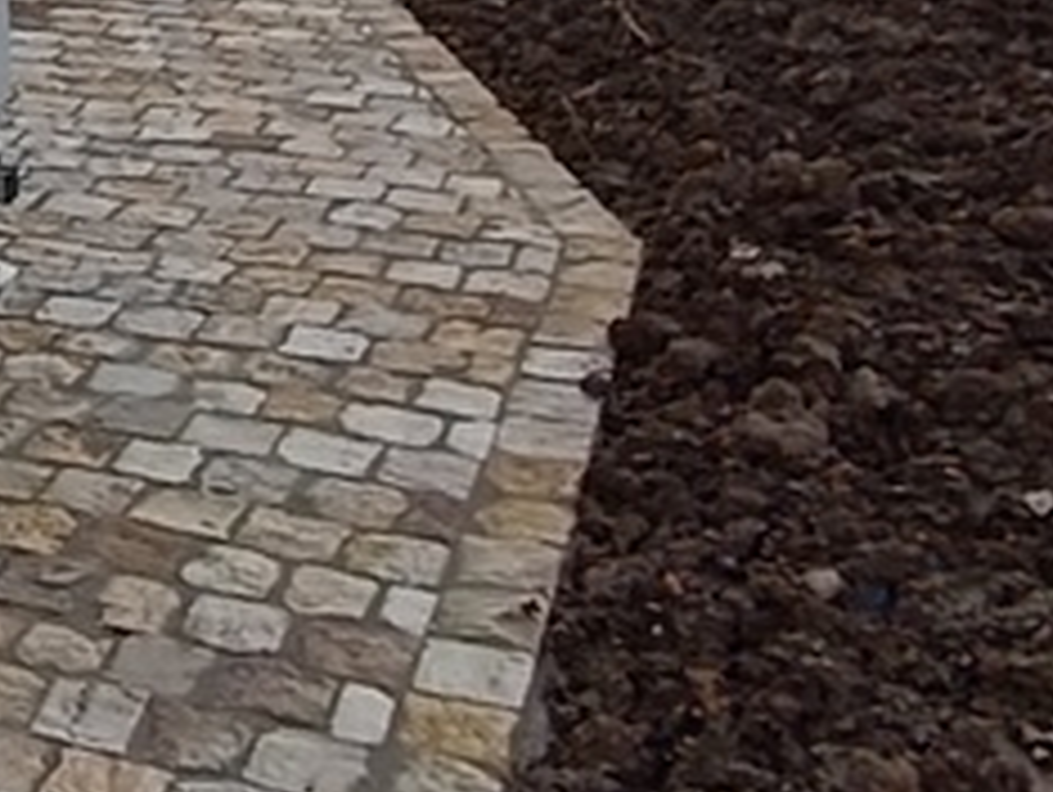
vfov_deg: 15.6
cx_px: -171
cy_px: -410
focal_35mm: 87
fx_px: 2649
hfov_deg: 21.1
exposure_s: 1/230
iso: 100
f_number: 2.2
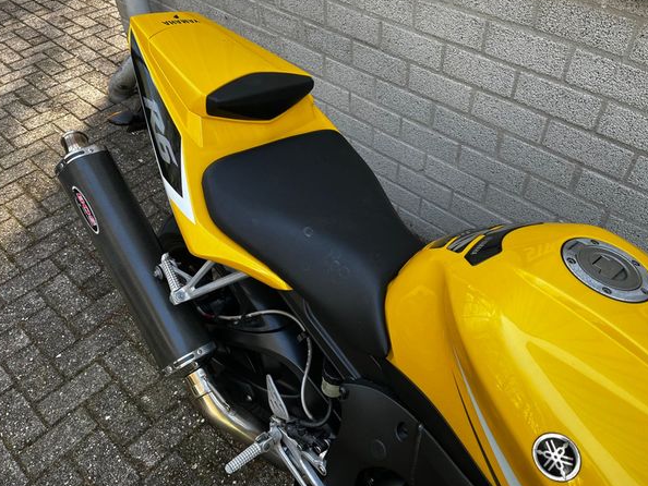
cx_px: 339
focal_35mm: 28
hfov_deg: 63.4
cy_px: 234
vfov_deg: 49.8
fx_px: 524
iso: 40
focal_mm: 5.1
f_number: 1.6
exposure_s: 1/159
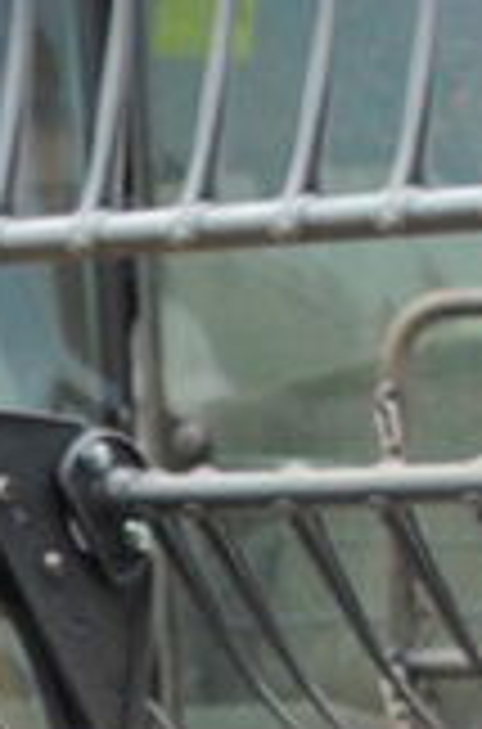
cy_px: 1512
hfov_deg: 3.0
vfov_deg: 4.5
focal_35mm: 456
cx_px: -225
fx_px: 9217
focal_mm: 48
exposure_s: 1/160
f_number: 6.3
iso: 250
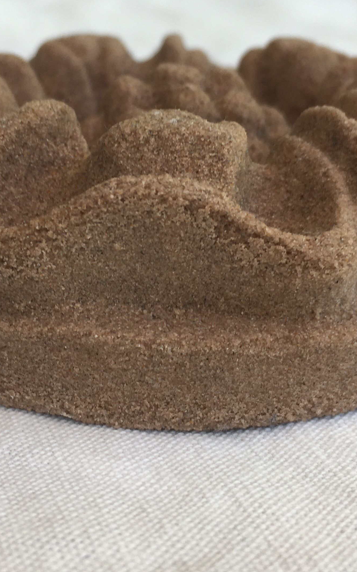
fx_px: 903
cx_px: 140
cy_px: 193
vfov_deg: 34.8
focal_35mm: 58
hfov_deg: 22.3
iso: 25
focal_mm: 4.15
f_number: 2.2
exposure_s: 1/106
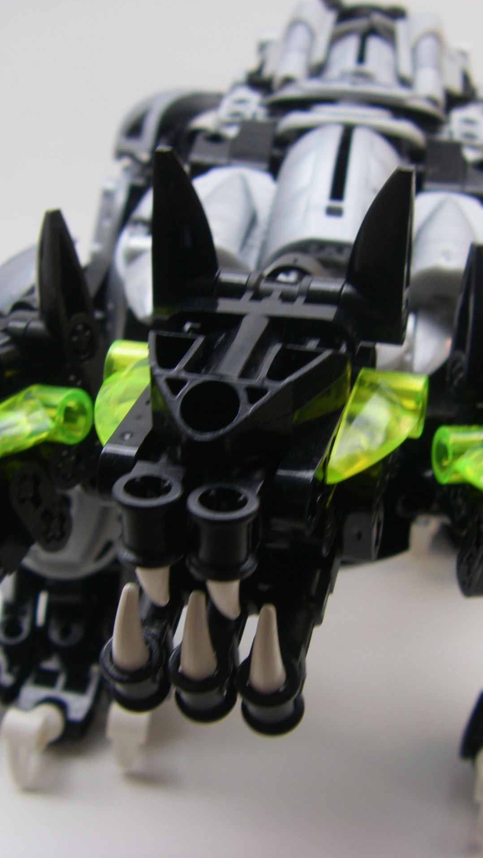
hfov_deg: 21.4
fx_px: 1275
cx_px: 269
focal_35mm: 56
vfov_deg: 37.2
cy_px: 426
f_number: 3.5
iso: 64
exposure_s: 1/50
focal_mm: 6.3
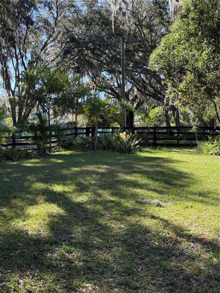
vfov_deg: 39.7
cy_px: 146
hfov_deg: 30.3
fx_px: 407
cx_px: 110
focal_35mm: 48
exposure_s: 1/652
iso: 80
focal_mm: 6.76
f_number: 1.78
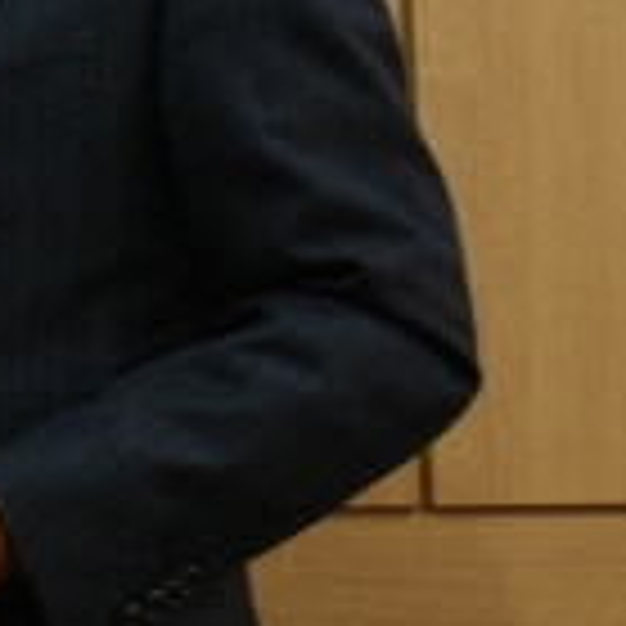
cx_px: -694
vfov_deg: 8.0
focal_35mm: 218
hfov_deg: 7.6
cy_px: -61
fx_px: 4462
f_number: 5.6
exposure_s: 1/30
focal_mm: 35
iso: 400
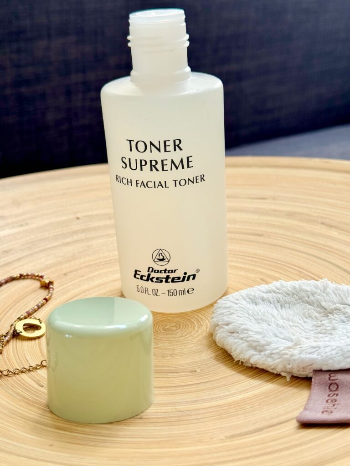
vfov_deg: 39.7
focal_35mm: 48
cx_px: 175
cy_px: 233
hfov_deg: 30.3
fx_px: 647
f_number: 1.78
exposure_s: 1/146
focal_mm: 6.76
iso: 50
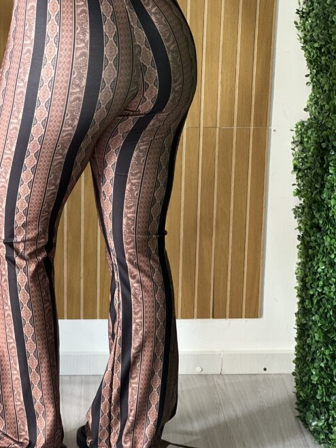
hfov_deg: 13.5
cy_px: 225
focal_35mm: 109
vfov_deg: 18.0
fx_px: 1411
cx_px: 102
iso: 125
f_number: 2.8
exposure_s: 1/40
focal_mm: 9
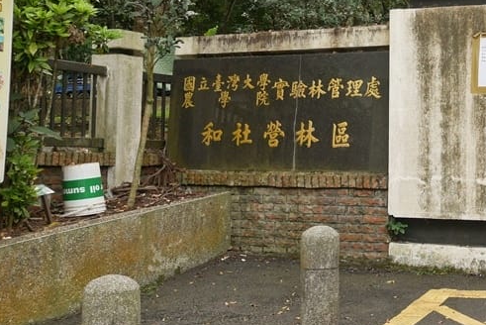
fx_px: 810
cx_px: 380
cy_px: 97
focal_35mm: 60
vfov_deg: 22.5
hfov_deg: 32.6
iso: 200
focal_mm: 15
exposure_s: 1/125
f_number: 3.7
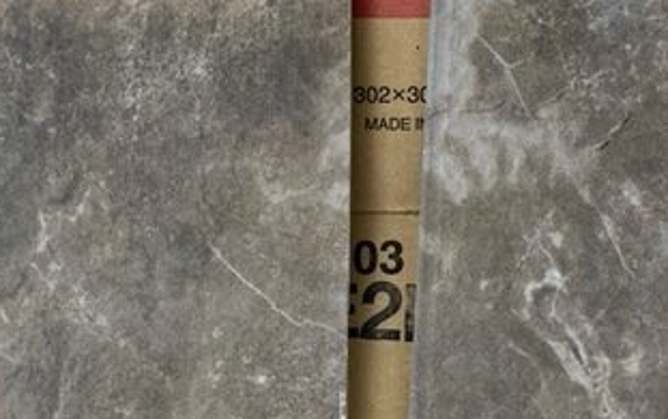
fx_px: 1112
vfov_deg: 21.0
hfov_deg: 33.4
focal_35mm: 61
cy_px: 361
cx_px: 350
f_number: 1.8
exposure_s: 1/952
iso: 32
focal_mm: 3.99
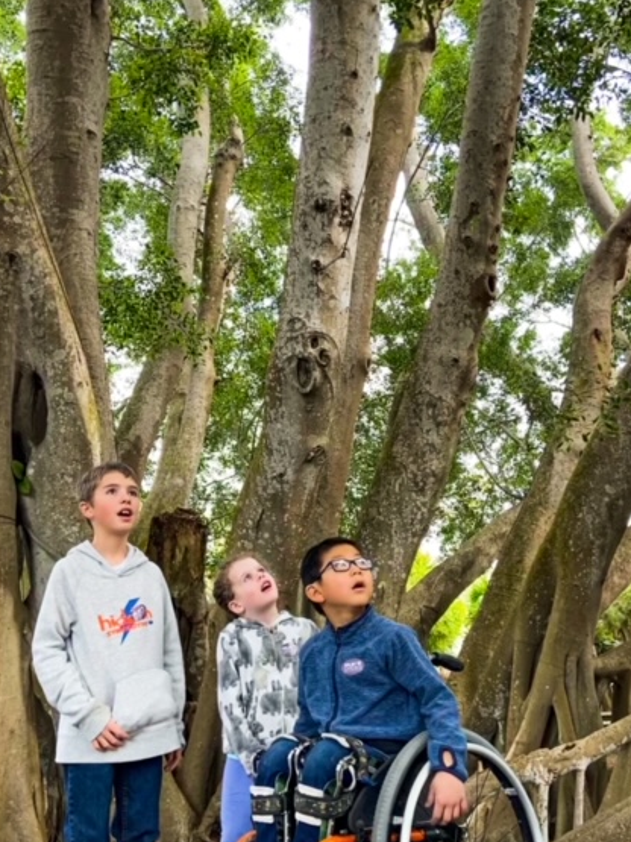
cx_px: 323
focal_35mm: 30
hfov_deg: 46.8
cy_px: 452
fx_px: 729
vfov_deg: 59.9
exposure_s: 1/120
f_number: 1.8
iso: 50
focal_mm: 4.25
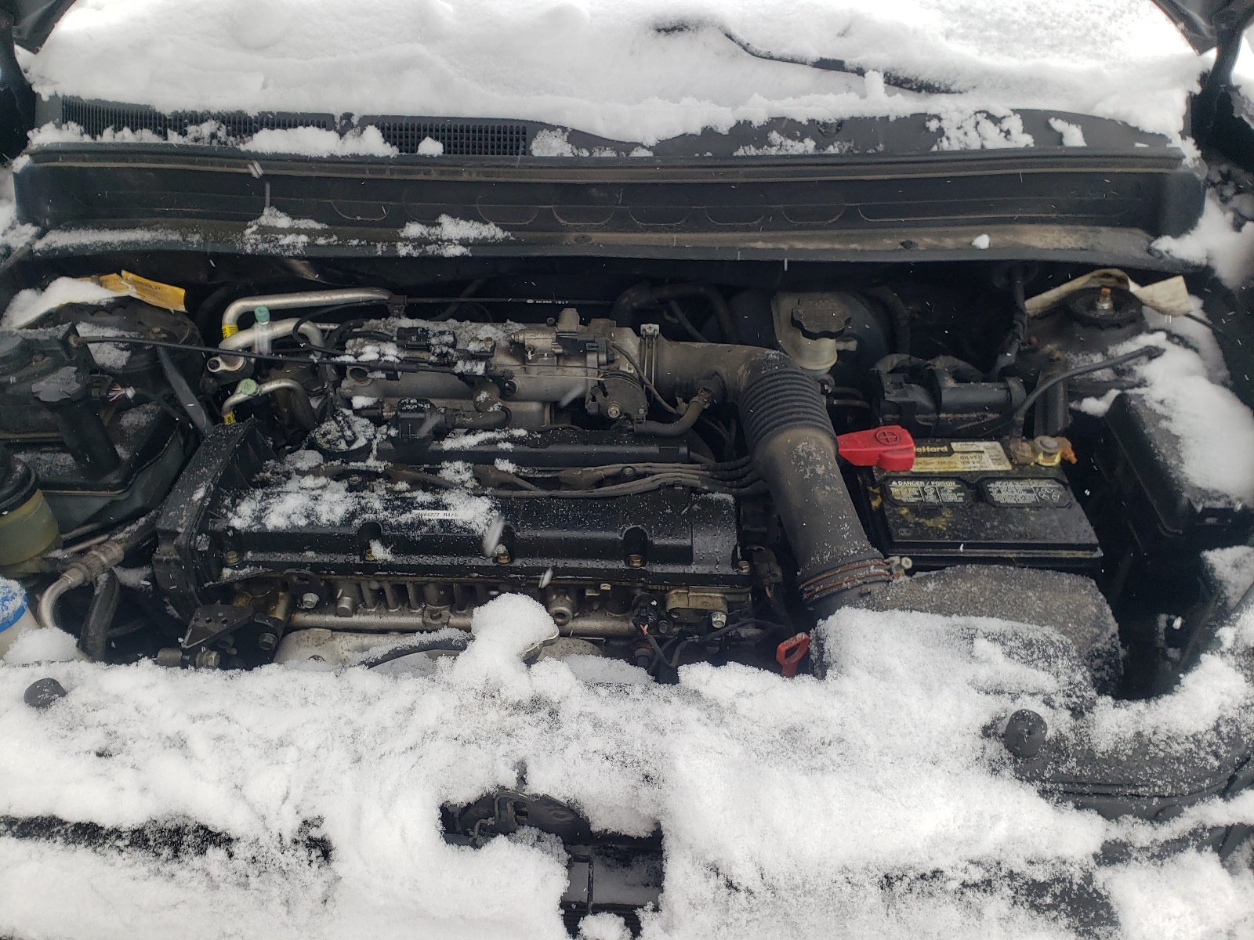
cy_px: 470
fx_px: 942
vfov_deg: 53.1
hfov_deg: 67.3
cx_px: 627
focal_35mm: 26
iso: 50
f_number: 1.5
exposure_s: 1/147
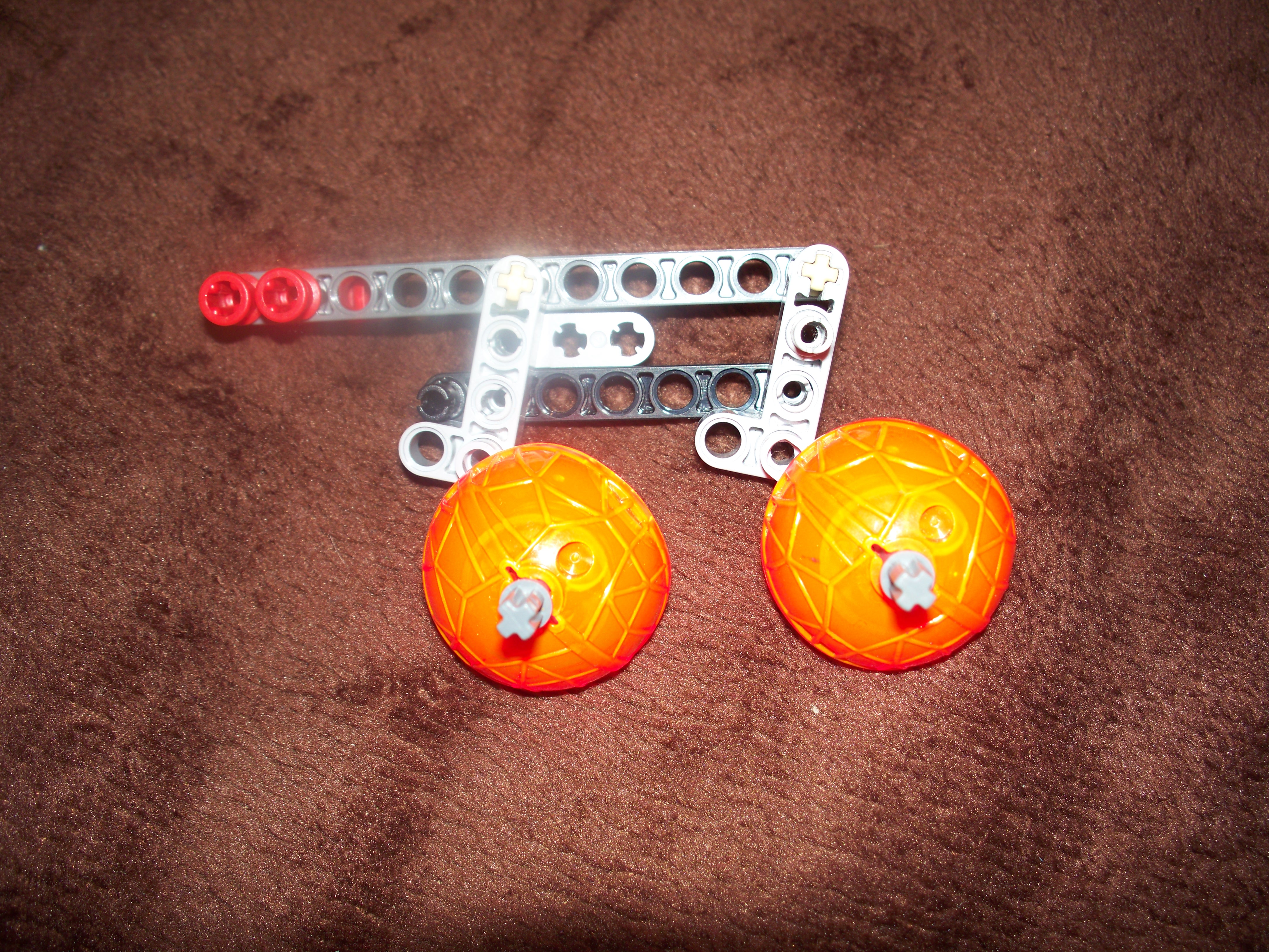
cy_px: 476
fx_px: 1283
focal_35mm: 35
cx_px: 634
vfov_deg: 40.7
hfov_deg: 52.6
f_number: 2.8
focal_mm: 7.54
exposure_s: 1/30
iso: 80
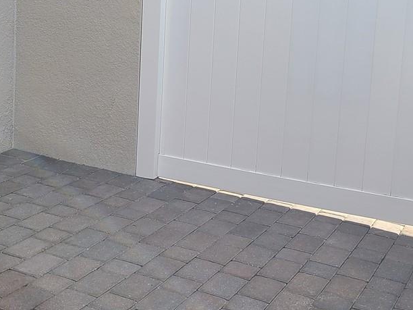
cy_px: 68
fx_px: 811
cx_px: 186
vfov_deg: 21.4
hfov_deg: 28.5
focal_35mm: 68
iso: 40
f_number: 1.8
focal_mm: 5.4
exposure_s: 1/470
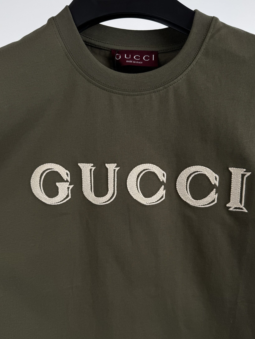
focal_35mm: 28
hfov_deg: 49.8
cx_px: 125
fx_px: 275
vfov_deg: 63.3
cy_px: 185
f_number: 1.78
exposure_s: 1/309
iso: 80
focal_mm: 6.76
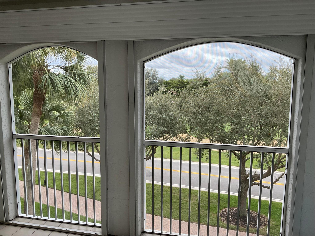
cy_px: 118
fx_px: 264
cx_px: 158
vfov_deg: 48.2
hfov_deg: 61.7
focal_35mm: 29
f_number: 1.8
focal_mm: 3
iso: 40
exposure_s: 1/122
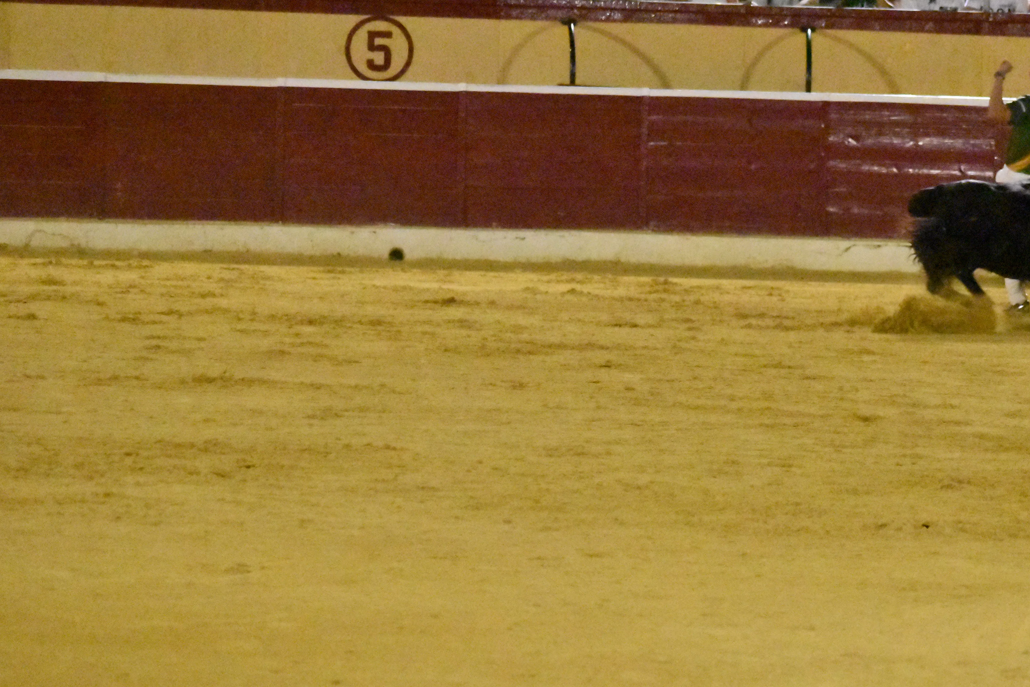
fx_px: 6094
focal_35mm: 213
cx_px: 698
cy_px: 341
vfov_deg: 6.5
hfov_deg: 9.7
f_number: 5.6
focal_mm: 98
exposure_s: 1/500
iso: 25600
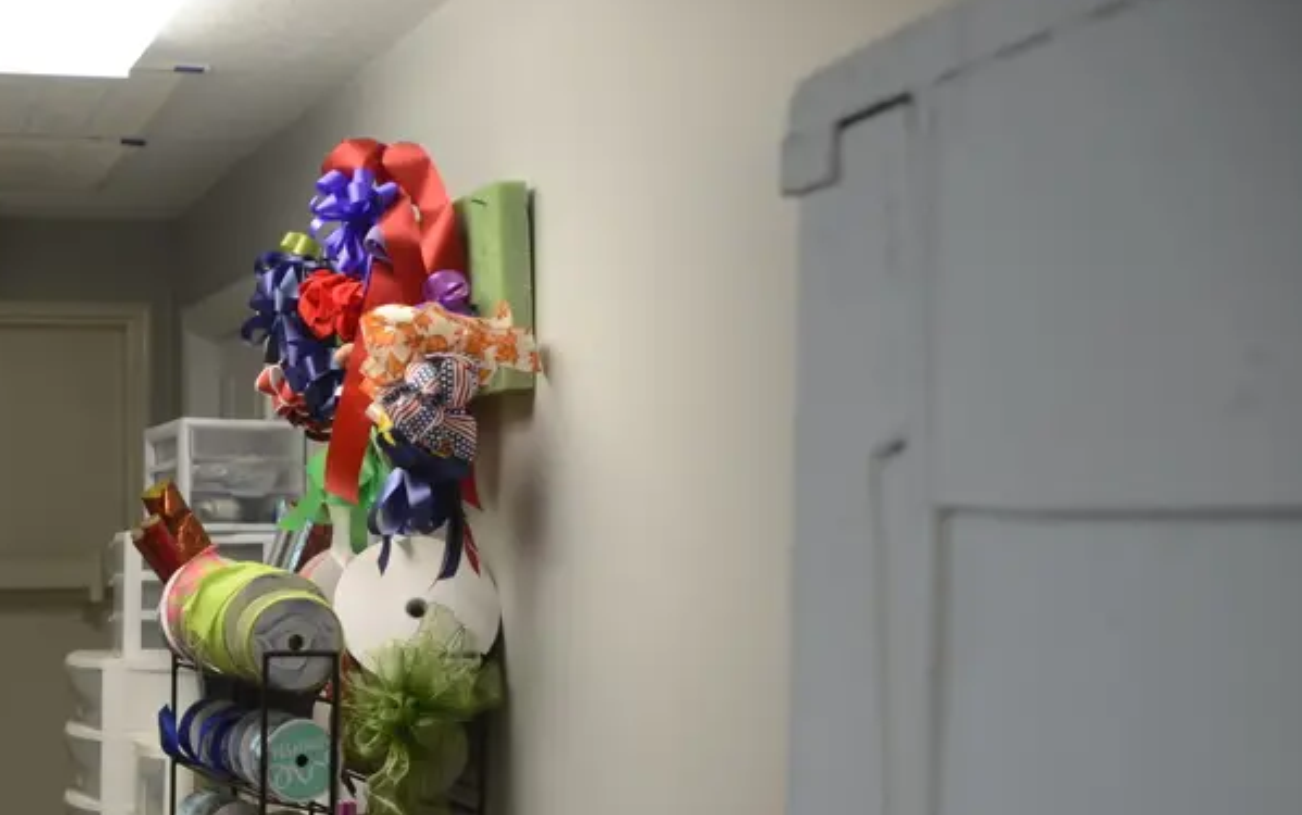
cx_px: 63
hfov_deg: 34.2
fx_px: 1953
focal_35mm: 55
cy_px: 677
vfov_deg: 23.2
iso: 100
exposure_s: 1/15
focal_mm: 18
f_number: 3.5
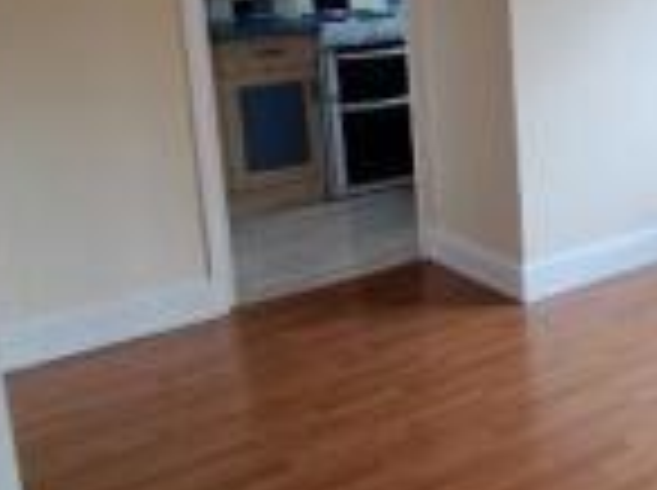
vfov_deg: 27.4
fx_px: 985
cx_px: 821
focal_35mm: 52
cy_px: 97
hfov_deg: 30.3
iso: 80
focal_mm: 1.74
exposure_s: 1/40
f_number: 2.2
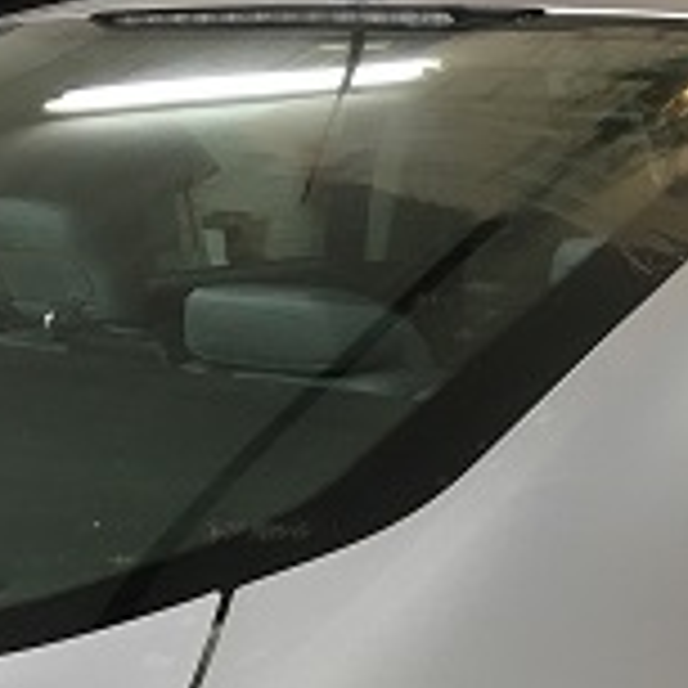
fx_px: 1731
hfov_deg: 21.9
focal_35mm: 77
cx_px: 625
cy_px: 605
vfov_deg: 22.0
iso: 40
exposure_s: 1/30
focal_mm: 4.15
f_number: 2.2
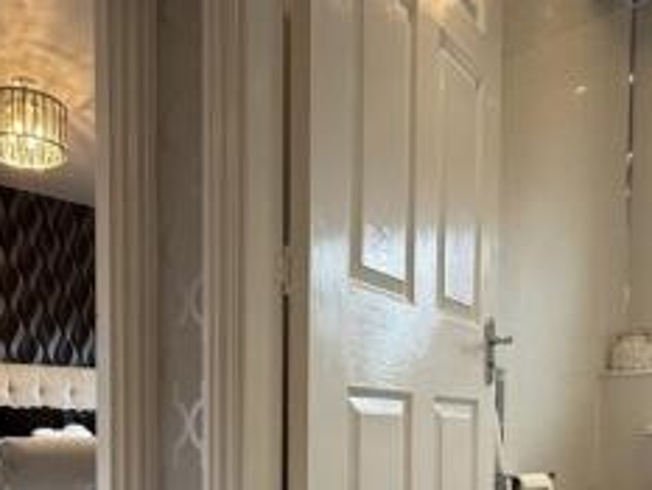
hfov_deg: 52.3
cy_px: 455
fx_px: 660
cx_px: 262
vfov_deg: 37.6
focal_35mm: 35
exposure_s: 1/100
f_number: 2.2
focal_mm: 2.22
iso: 320
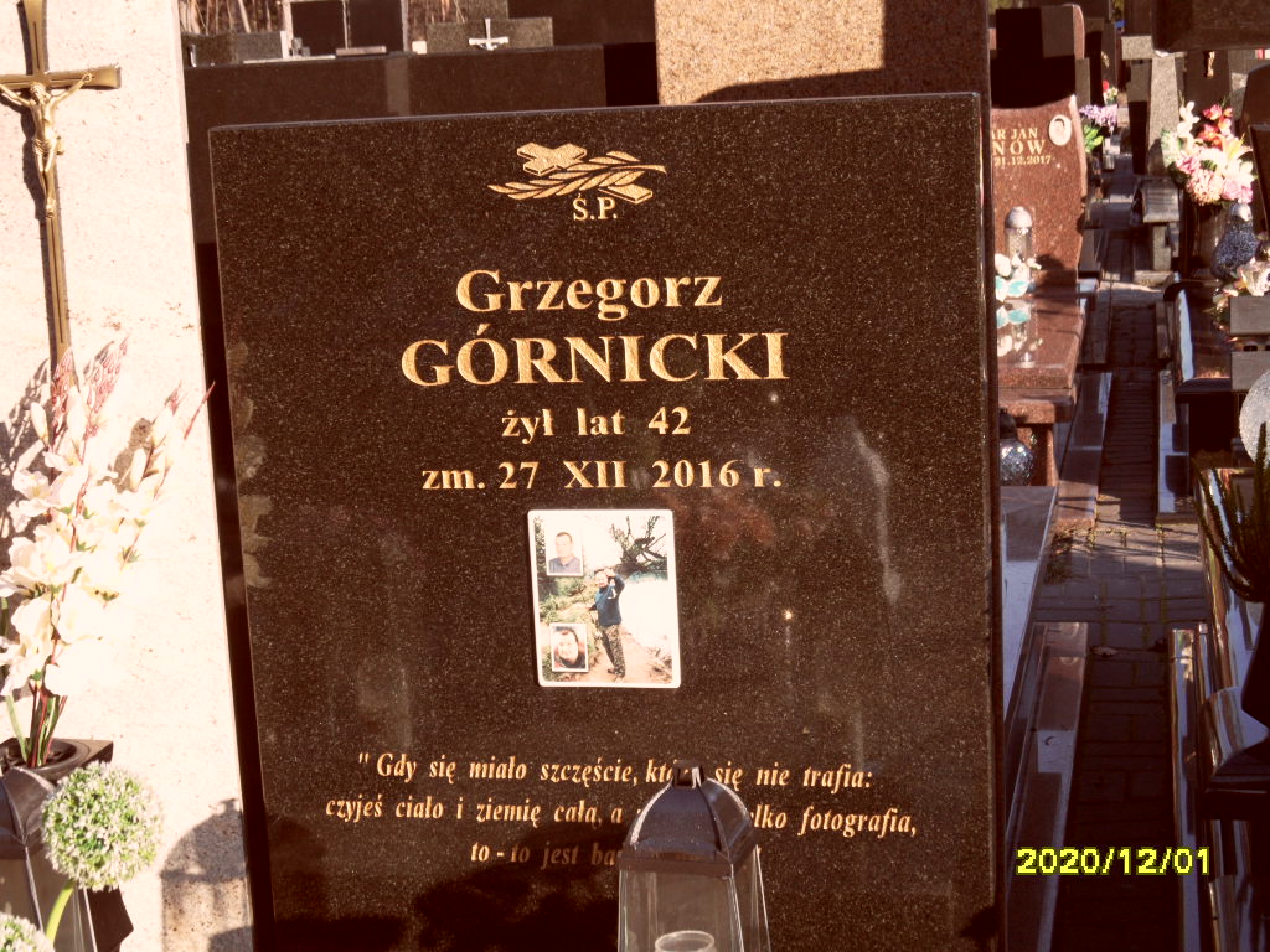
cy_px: 476
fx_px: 2201
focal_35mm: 60
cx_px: 635
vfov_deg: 24.4
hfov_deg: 32.2
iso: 80
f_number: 4
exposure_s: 1/250
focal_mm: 10.3
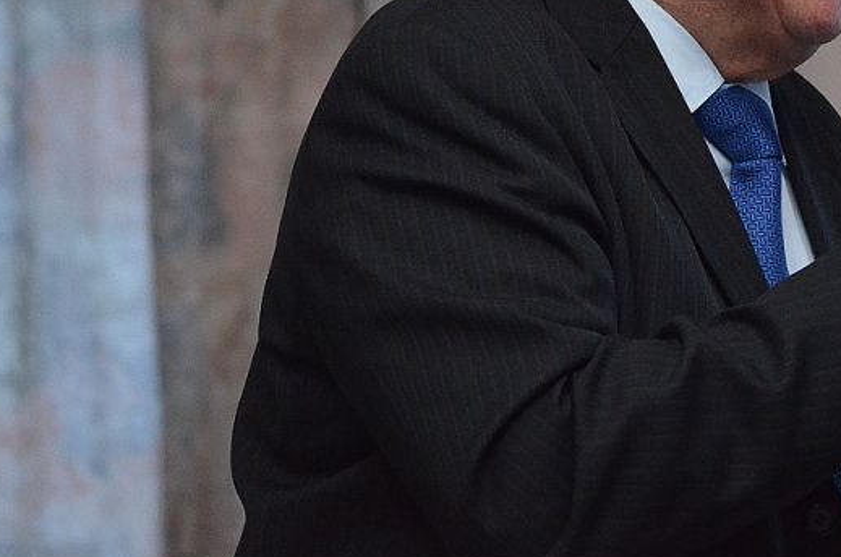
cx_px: 702
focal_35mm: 370
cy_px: 66
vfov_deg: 3.7
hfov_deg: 5.6
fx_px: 8627
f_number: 4.8
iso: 3200
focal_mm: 125
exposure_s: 1/60
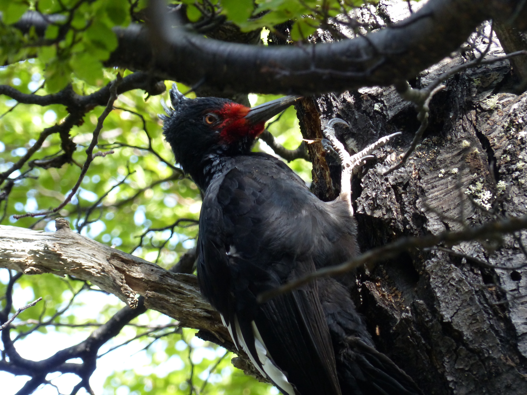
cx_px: 264
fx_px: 7734
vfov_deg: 2.9
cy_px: 198
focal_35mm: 508
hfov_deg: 3.9
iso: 320
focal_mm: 91.5
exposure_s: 1/125
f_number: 4
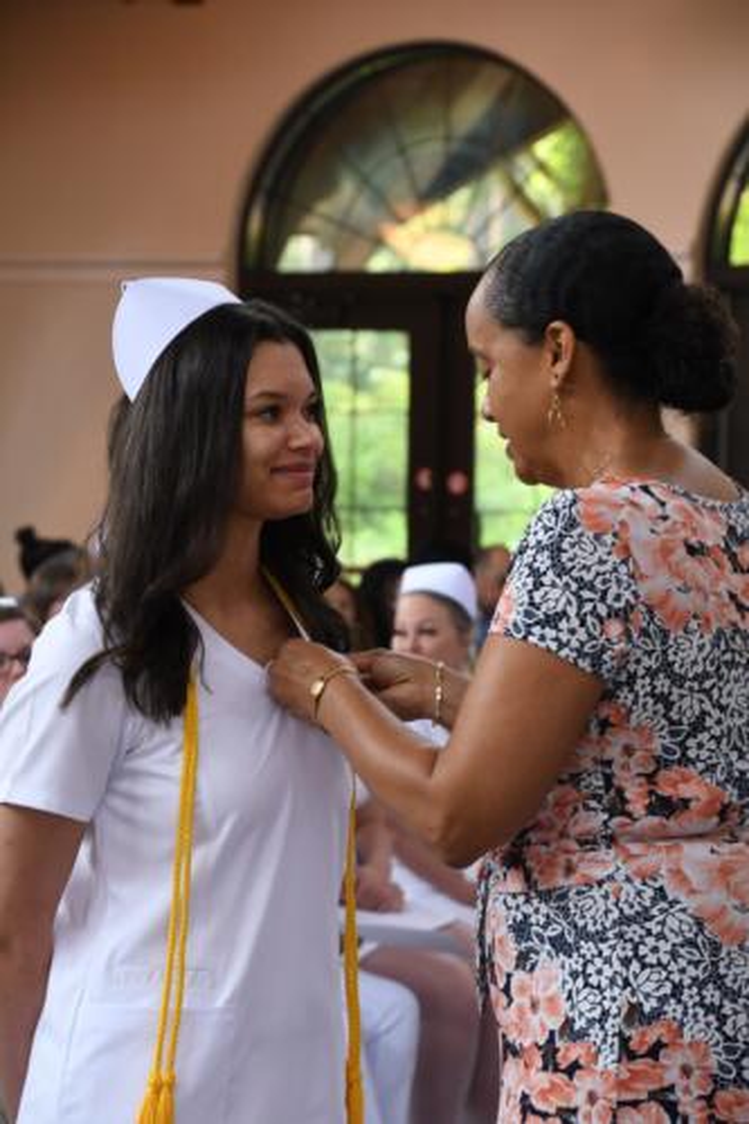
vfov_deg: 15.2
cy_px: 562
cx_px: 374
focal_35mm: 135
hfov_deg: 10.2
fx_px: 4216
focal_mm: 90
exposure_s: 1/60
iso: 1000
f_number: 8
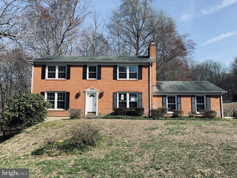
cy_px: 89
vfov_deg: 53.1
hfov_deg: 67.3
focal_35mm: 26
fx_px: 178
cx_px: 118
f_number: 1.6
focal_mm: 5.1
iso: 32
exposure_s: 1/3257
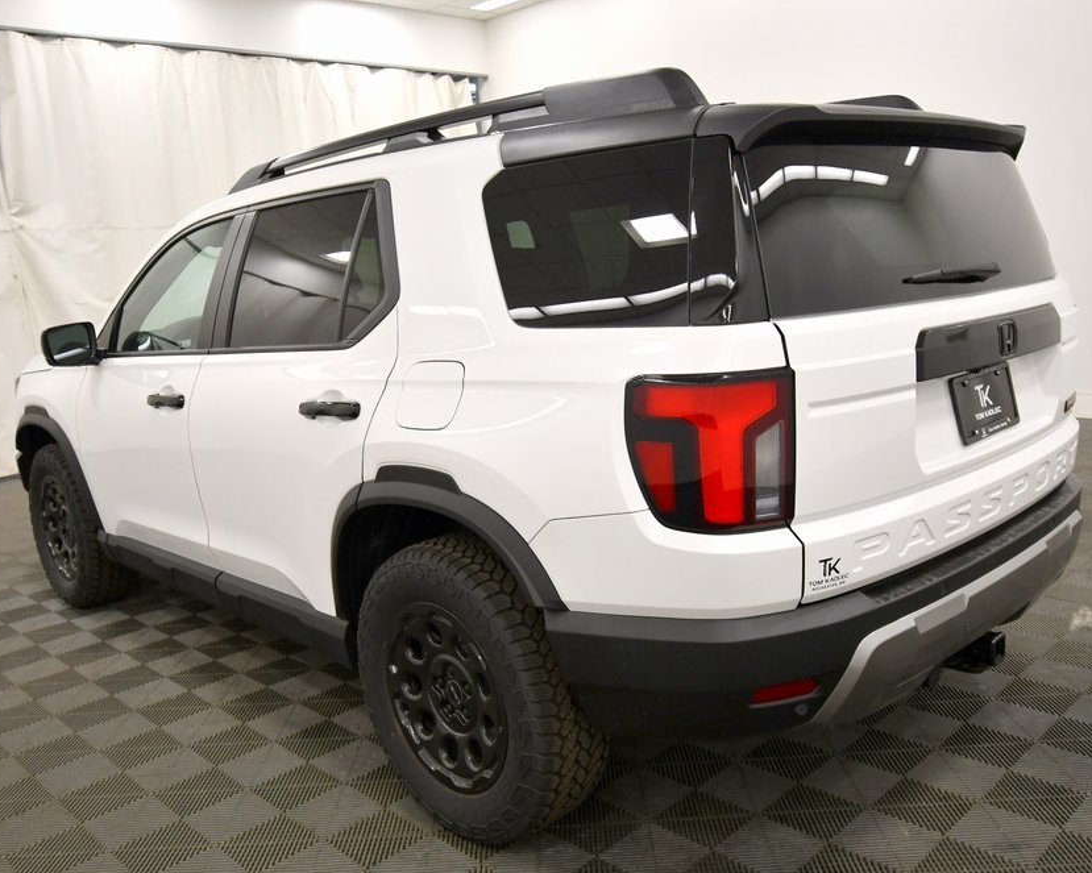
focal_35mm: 29
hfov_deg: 60.4
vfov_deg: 50.0
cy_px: 448
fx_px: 937
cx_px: 528
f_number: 5.3
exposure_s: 1/200
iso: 800
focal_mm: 17
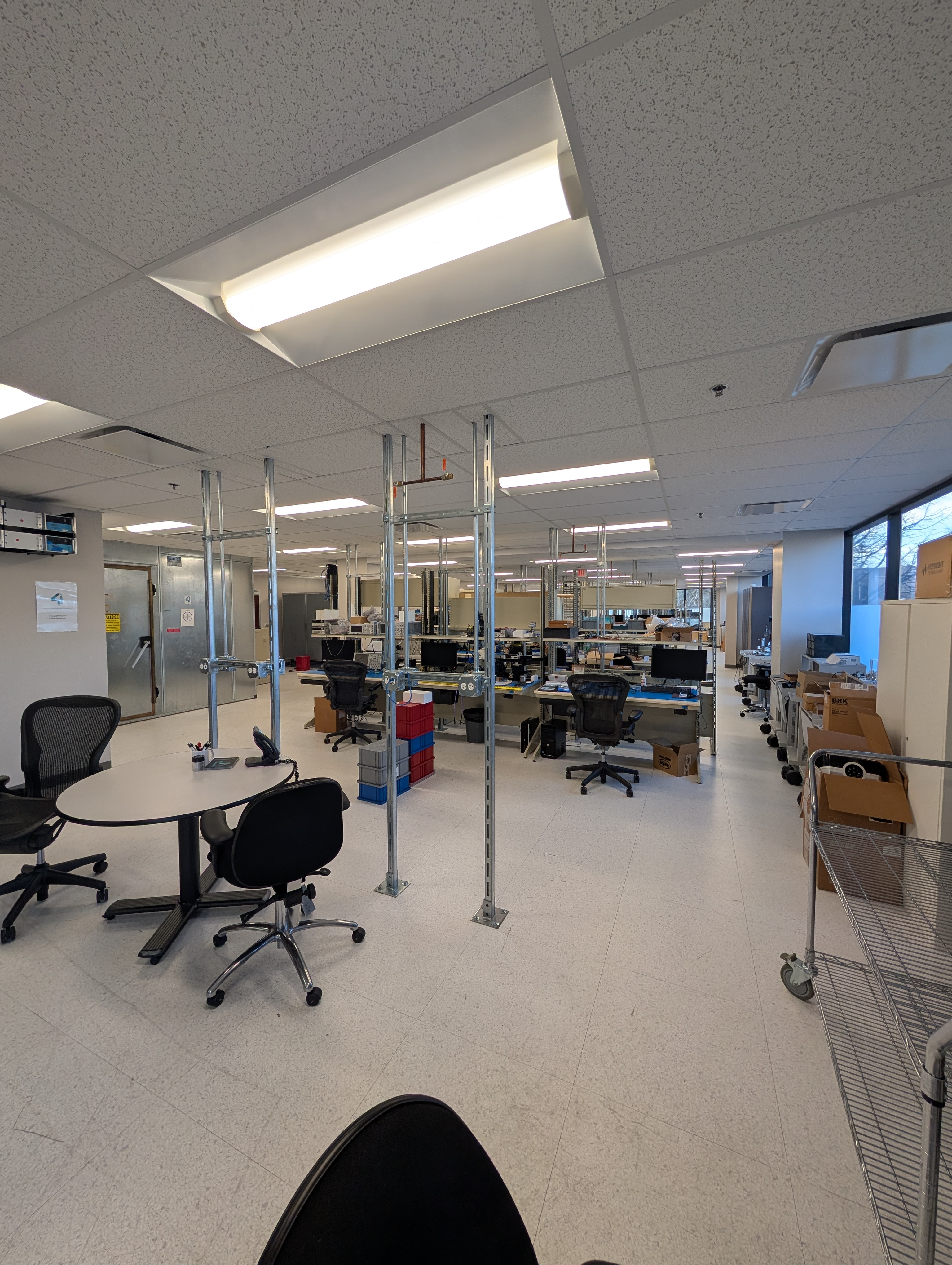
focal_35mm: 12
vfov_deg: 110.5
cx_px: 476
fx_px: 439
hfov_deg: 94.6
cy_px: 632
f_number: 1.7
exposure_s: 1/214
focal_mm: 2.02
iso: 48
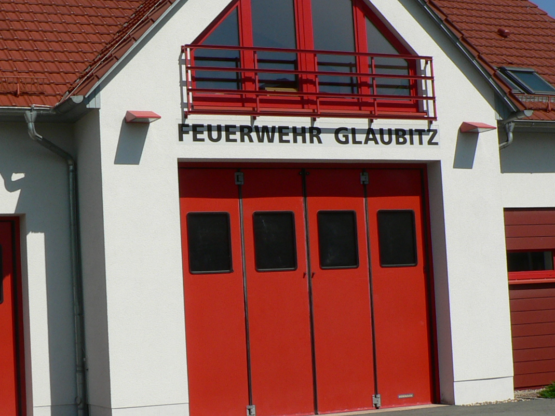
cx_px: 194
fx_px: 1106
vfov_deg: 21.3
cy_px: 233
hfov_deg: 28.0
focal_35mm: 69
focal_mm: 6
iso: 80
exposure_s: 1/500
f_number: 5.6
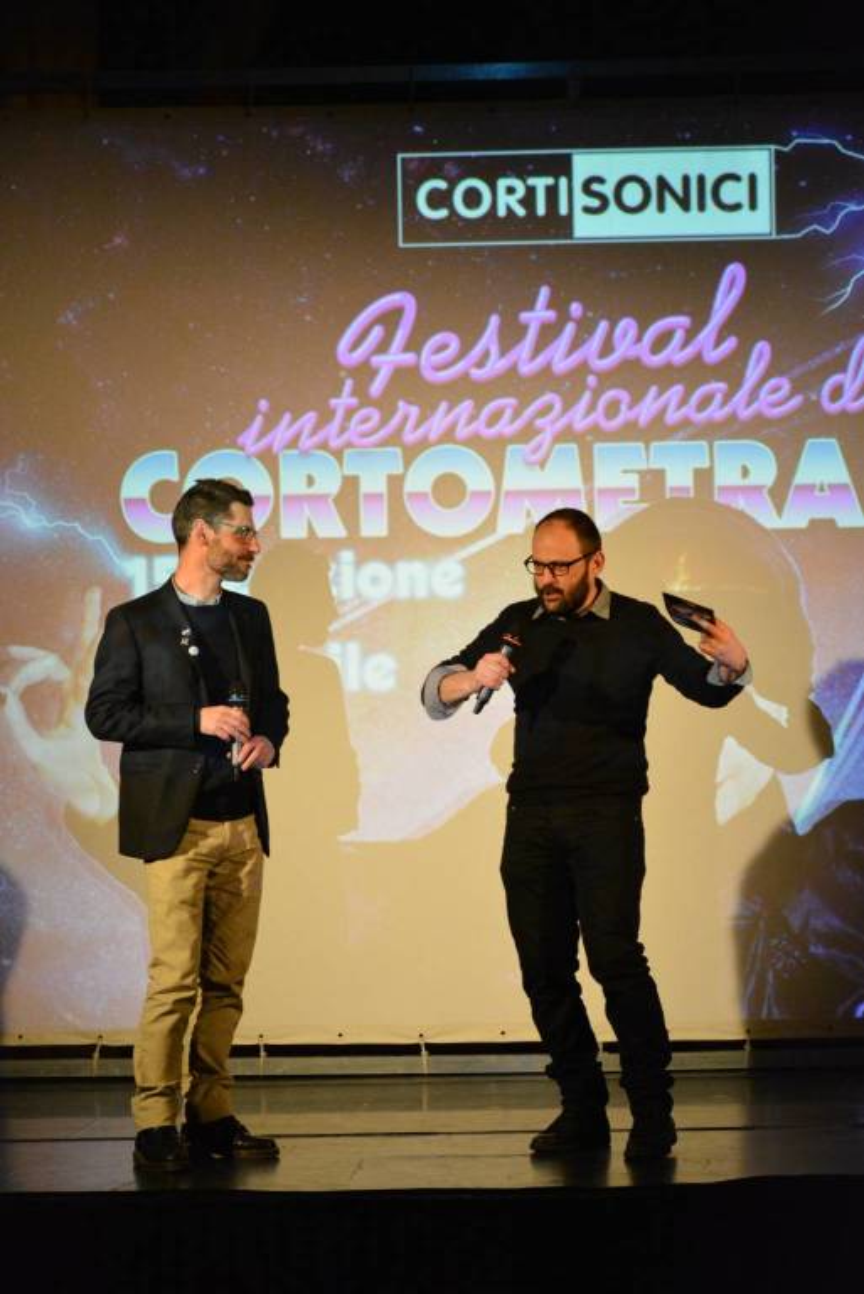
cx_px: 432
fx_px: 5123
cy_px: 647
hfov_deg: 9.6
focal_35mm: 142
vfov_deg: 14.4
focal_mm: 95
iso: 4500
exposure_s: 1/160
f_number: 5.3
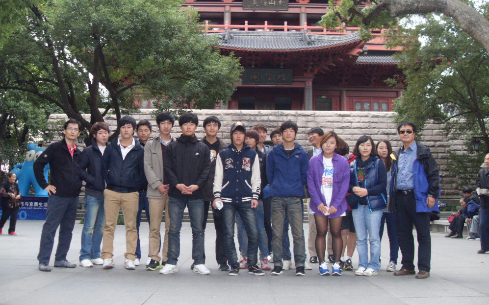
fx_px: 493
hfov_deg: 52.8
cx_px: 247
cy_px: 132
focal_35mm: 37
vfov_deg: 34.4
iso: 400
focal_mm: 6.3
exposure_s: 1/45
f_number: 2.8
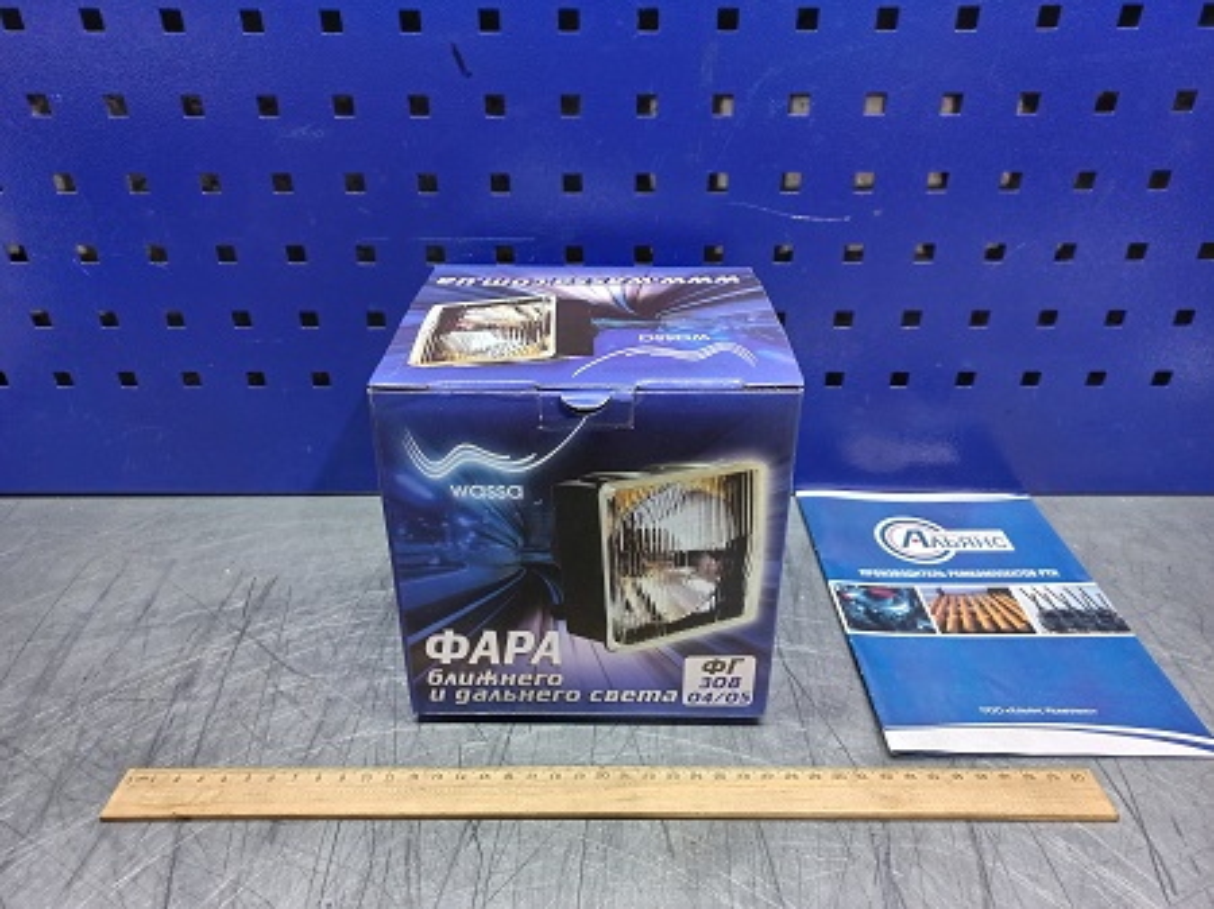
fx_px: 876
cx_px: 607
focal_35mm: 25
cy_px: 454
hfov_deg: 69.4
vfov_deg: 54.8
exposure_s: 1/33
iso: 160
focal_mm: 4.6
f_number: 1.8
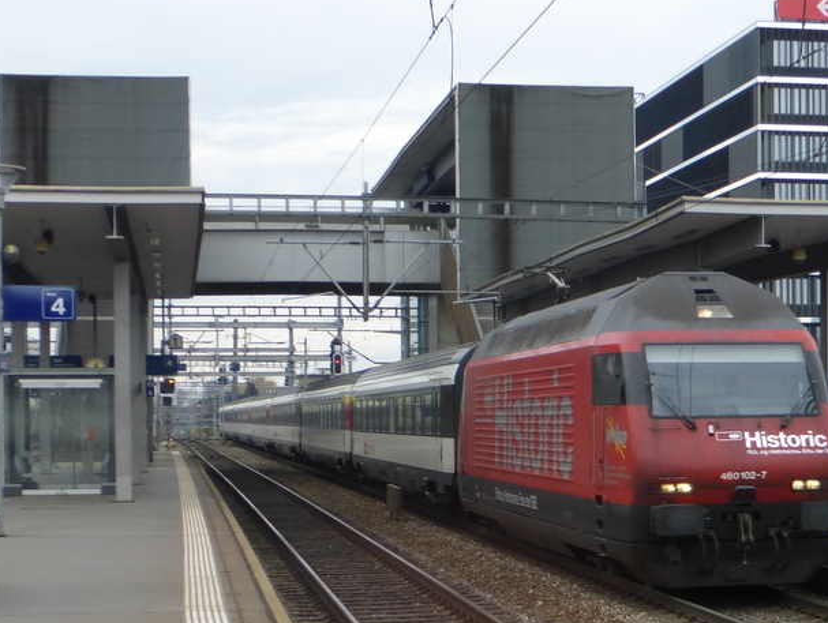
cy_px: 365
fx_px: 1341
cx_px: 544
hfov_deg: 34.0
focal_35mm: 56
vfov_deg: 26.1
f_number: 3.7
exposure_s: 1/250
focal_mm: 6.1
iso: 100
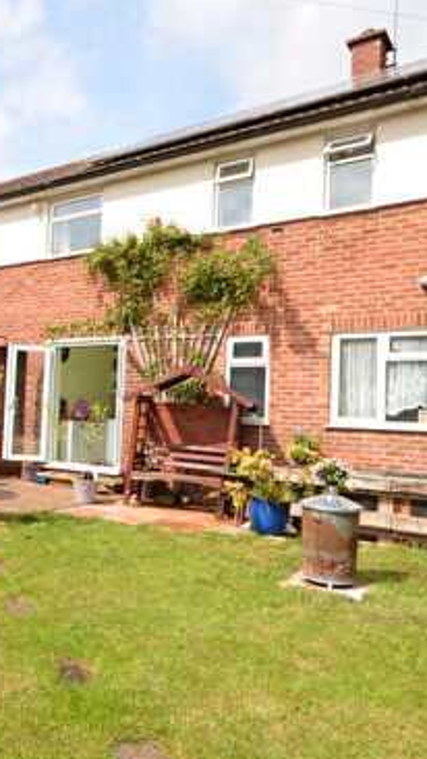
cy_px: 374
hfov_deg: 37.1
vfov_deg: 64.3
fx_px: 604
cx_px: 66
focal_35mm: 30
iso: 100
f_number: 7.1
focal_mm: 10
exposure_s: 1/200
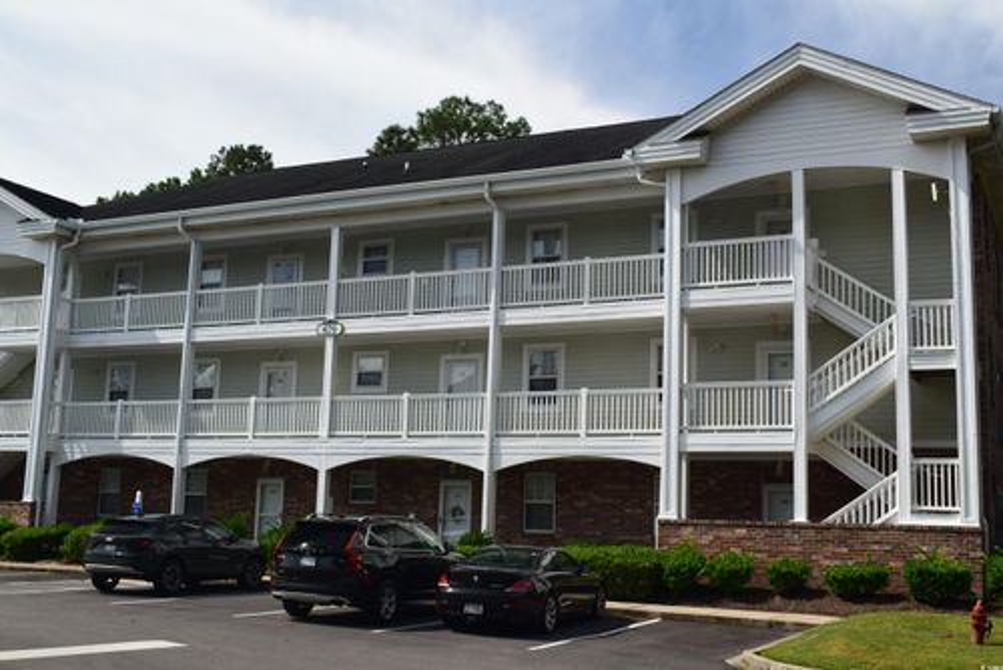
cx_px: 502
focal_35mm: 42
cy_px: 335
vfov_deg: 31.9
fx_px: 1171
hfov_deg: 46.4
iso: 400
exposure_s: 1/320
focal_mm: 28
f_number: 11
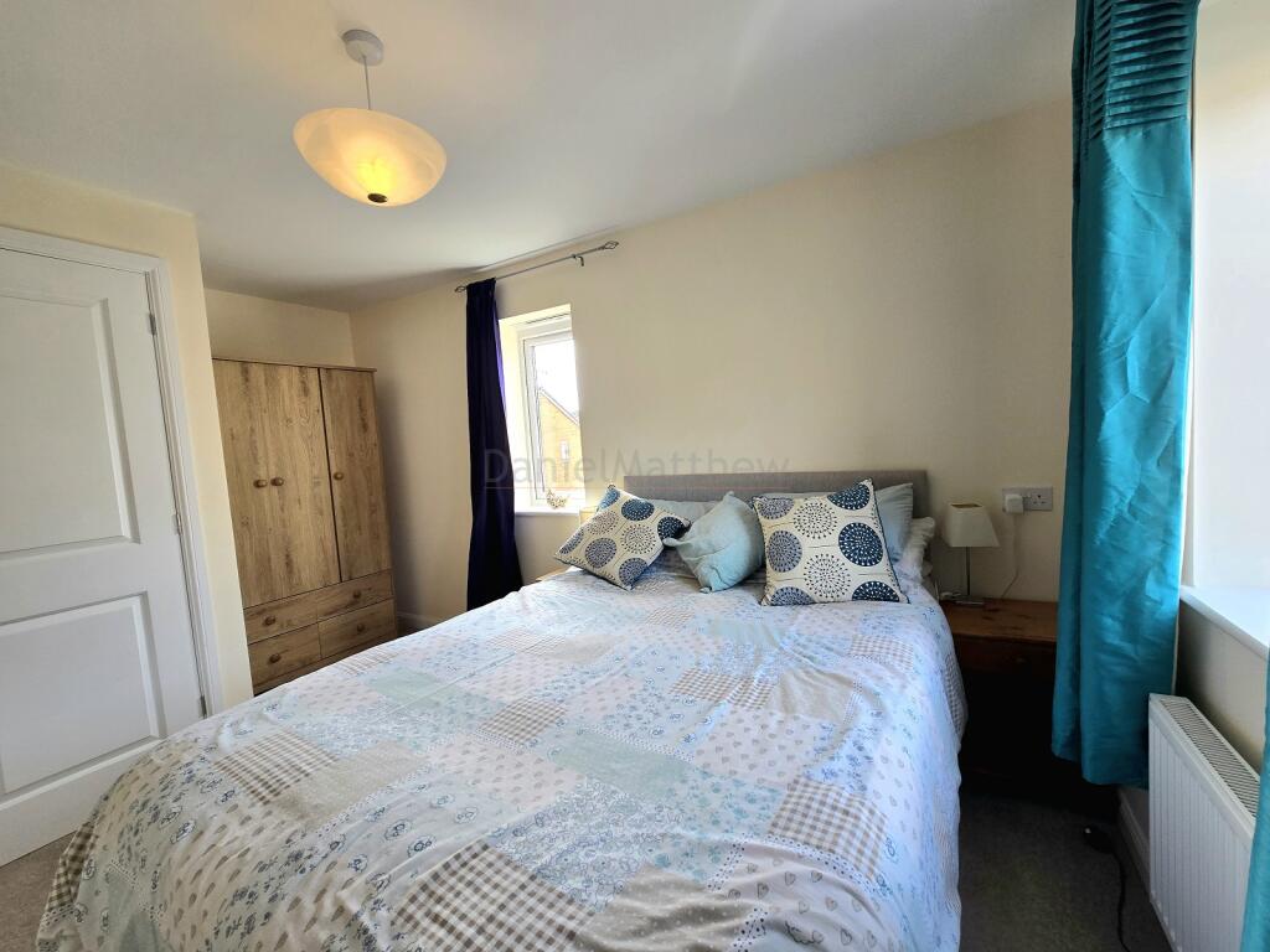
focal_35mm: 13
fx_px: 477
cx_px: 635
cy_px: 476
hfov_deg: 106.2
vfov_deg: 89.9
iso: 50
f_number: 2.2
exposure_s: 1/110
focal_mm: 2.2
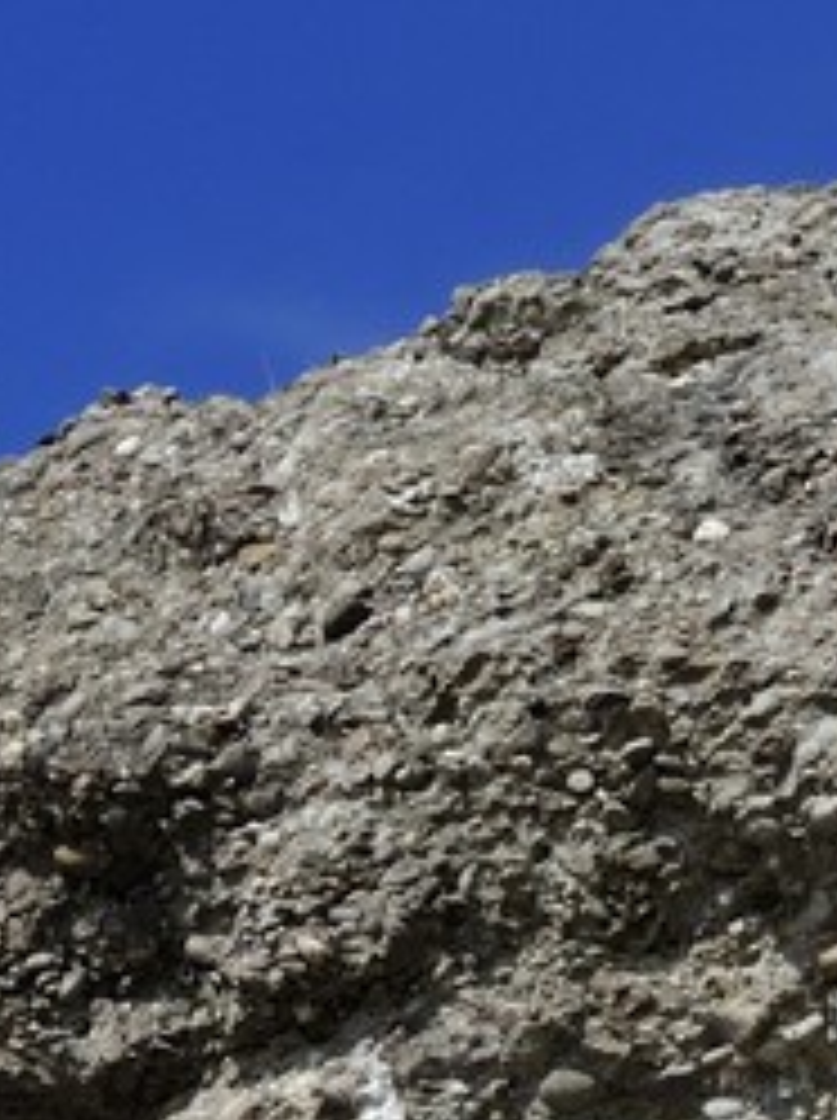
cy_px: 2289
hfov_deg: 6.0
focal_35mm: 235
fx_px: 7596
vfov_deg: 8.0
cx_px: -1310
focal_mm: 38
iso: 200
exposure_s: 1/160
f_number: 16
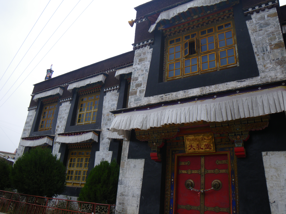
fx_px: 231
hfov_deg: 63.4
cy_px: 107
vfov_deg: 49.7
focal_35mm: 28
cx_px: 143
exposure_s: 1/60
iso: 50
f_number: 4.2
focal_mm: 5
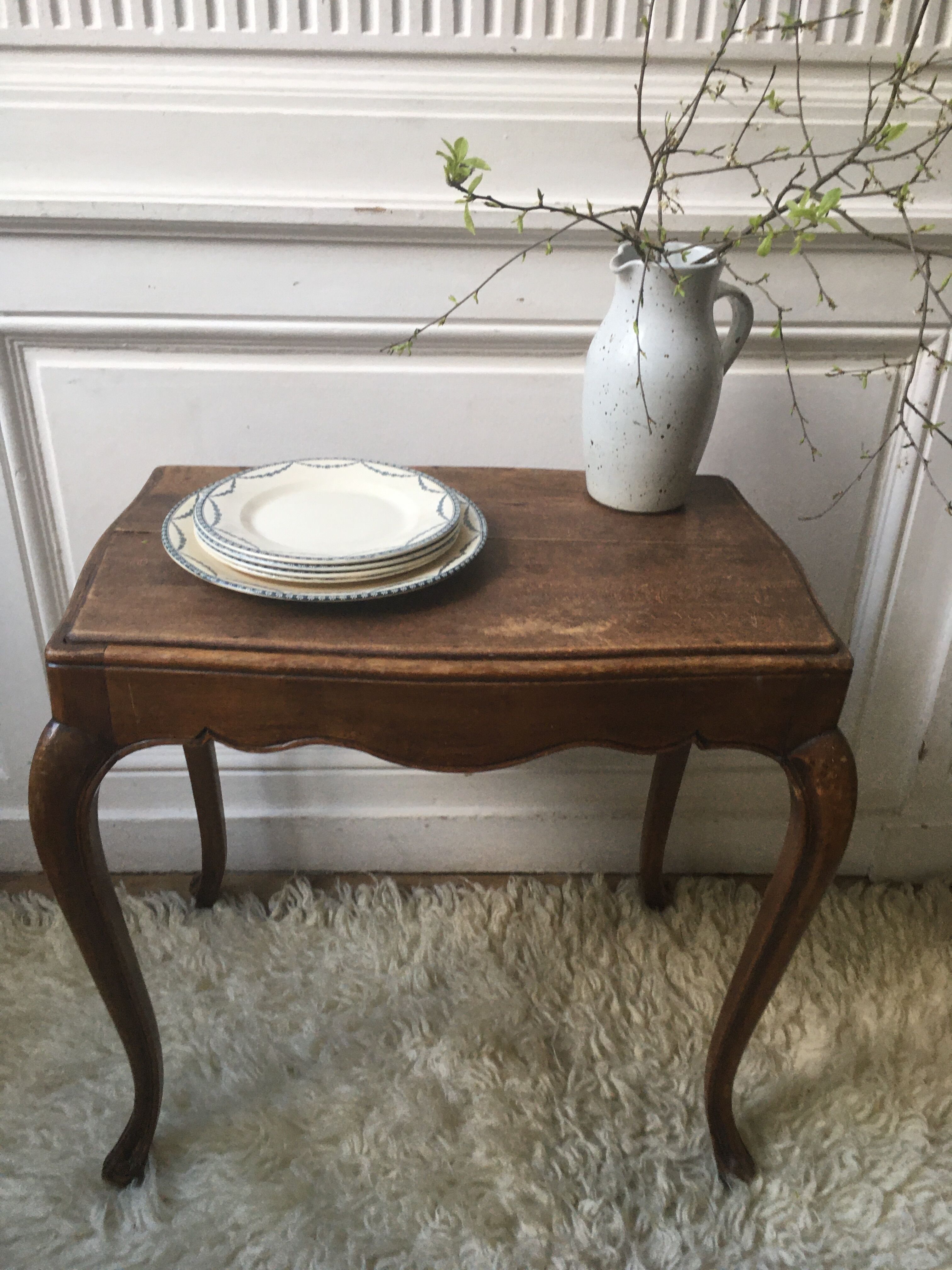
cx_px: 476
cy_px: 635
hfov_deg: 48.2
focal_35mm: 29
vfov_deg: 61.7
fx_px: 1063
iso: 64
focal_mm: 4.15
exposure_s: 1/33
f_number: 2.2
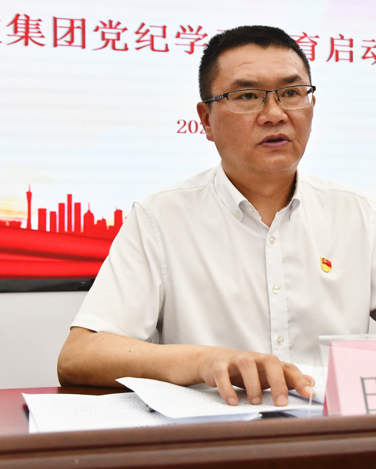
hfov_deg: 26.5
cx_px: 260
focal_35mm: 57
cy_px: 232
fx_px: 793
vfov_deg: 33.0
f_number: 5.6
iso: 2800
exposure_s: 1/800
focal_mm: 27
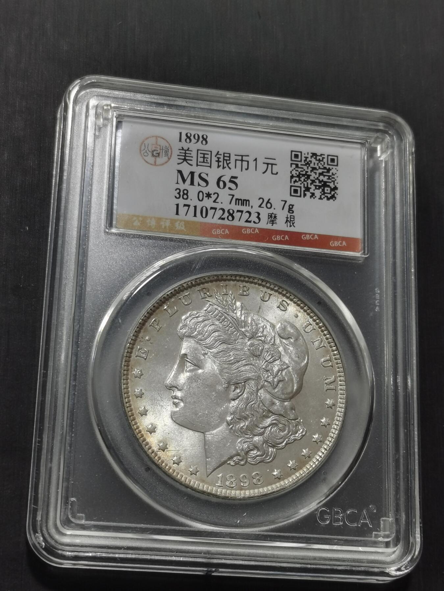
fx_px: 1214
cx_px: 222
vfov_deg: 27.4
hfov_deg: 20.7
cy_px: 296
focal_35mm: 71
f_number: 1.8
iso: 50
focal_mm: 5.58
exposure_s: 1/148
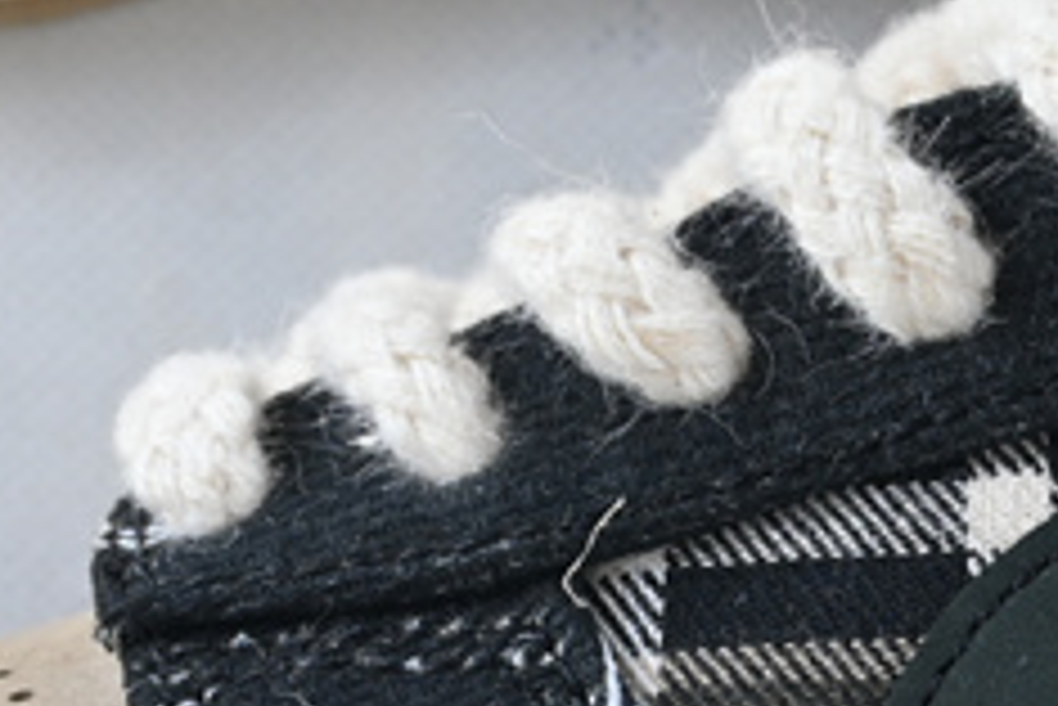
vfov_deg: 5.0
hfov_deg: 7.4
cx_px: 1301
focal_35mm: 276
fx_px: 8116
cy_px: 648
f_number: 5.3
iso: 100
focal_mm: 36
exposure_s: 1/30
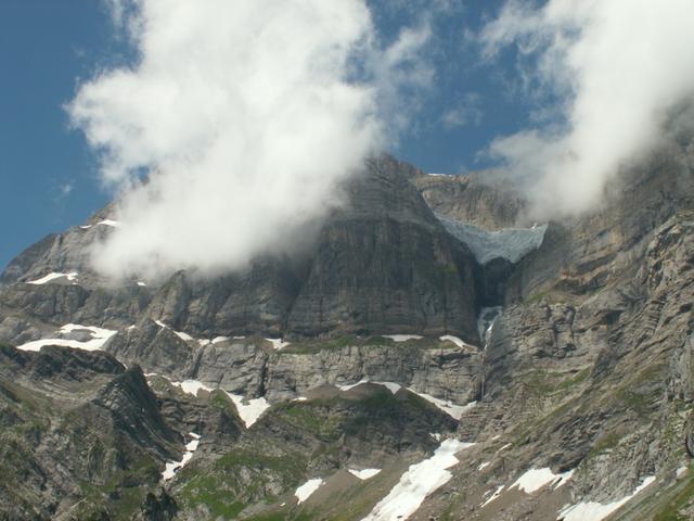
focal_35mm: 53
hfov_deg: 36.2
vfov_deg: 27.5
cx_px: 347
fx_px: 1063
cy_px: 260
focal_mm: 8.78
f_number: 8
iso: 50
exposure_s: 1/200
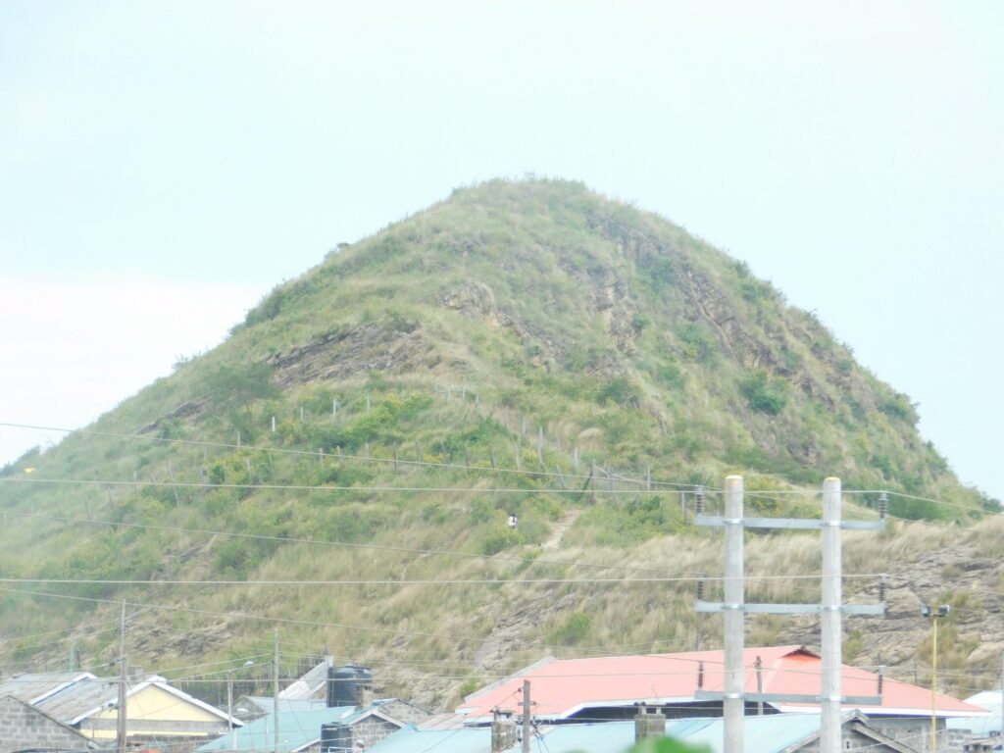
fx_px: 8527
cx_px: 502
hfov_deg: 6.7
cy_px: 376
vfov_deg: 5.1
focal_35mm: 294
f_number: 5.7
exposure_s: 1/160
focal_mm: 52.2
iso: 125
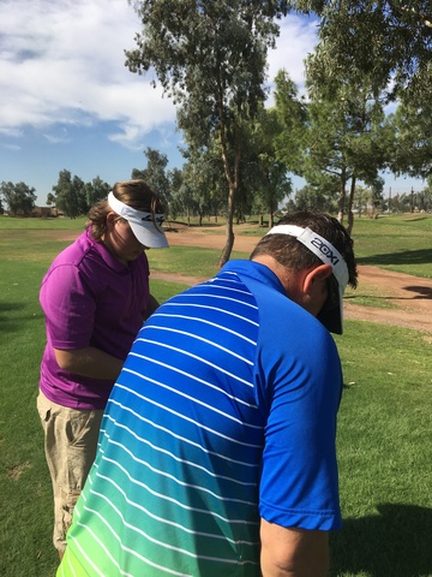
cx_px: 216
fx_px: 483
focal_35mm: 29
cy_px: 288
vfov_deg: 61.7
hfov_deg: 48.2
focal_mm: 4.15
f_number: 2.2
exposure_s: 1/2079
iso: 25
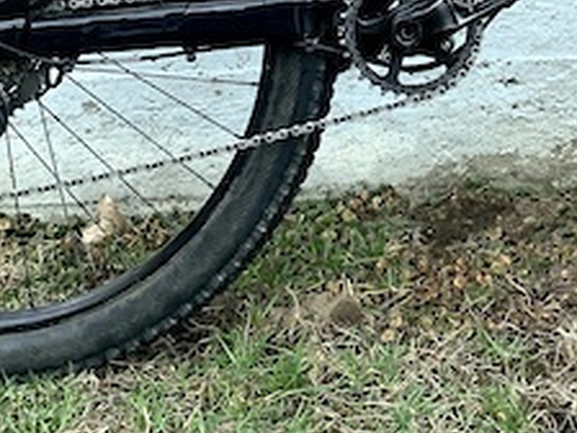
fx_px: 1550
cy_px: -165
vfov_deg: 15.0
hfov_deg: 20.1
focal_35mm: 93
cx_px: 634
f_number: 1.8
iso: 100
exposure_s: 1/121
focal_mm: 4.25
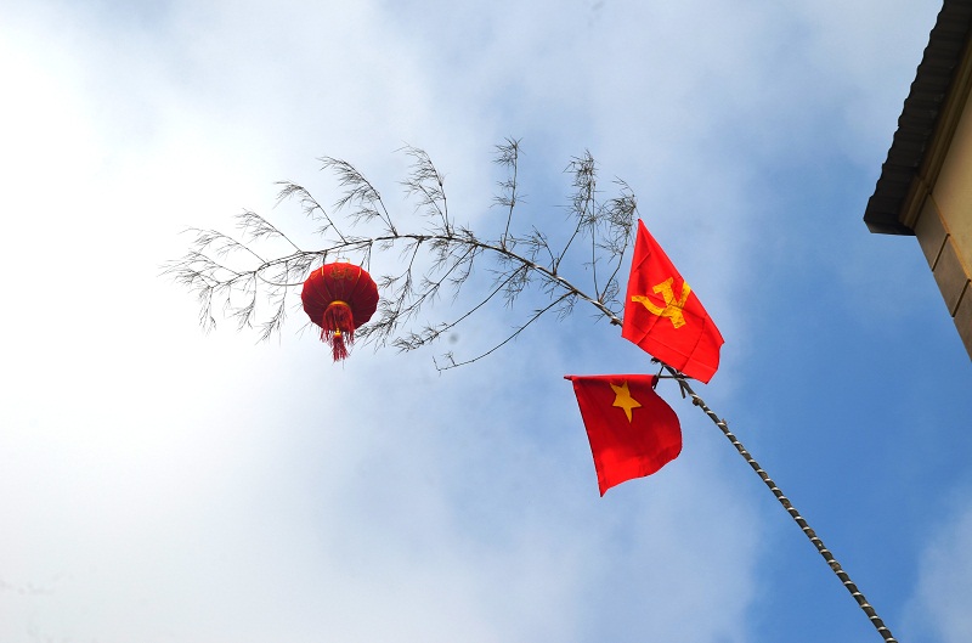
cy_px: 322
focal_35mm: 63
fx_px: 1697
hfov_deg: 32.0
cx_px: 486
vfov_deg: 21.5
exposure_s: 1/200
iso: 100
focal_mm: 42
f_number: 13
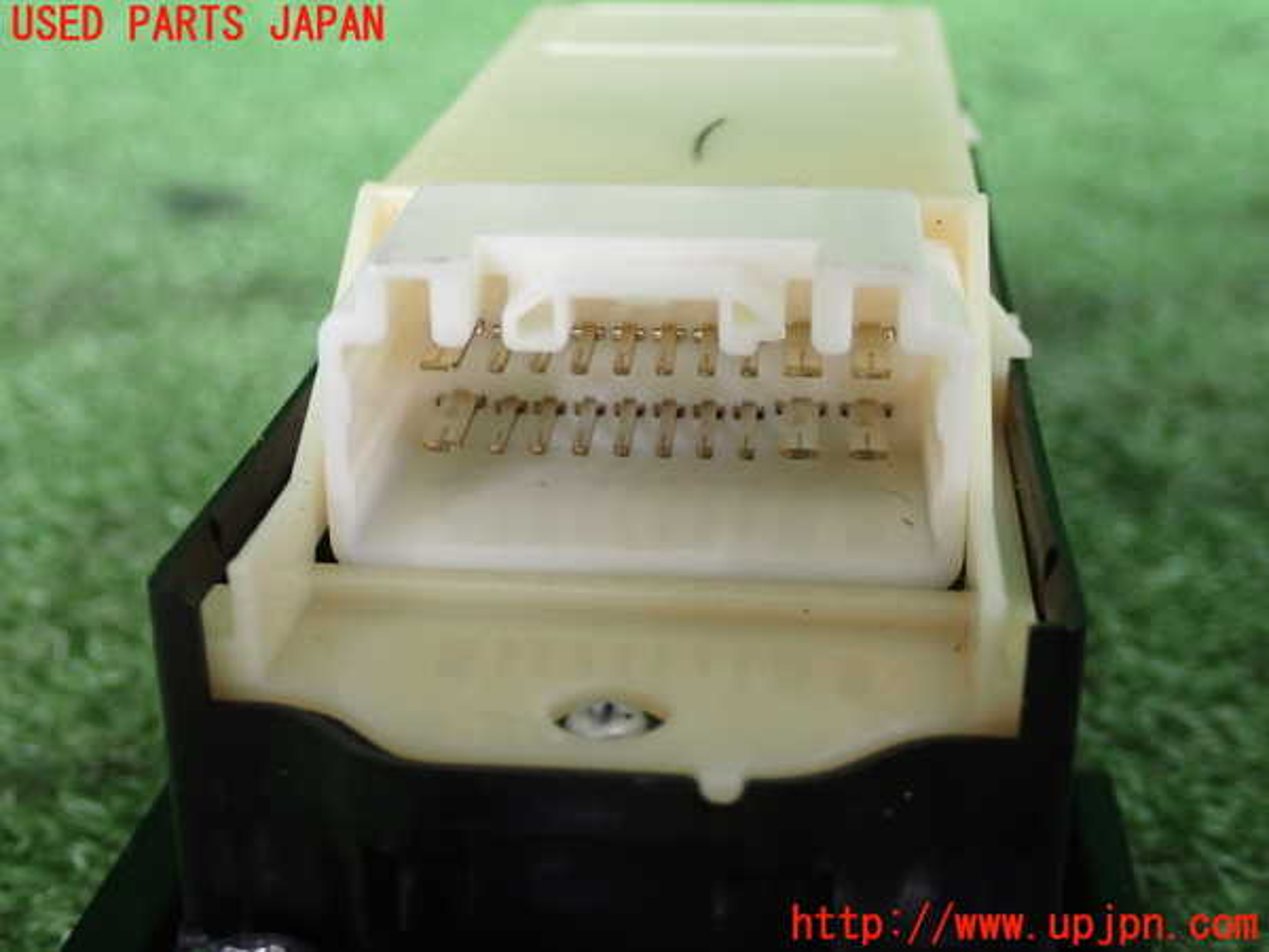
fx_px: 1980
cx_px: 634
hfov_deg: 35.5
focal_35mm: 54
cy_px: 476
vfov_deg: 27.0
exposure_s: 1/125
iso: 500
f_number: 3.3
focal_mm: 9.65
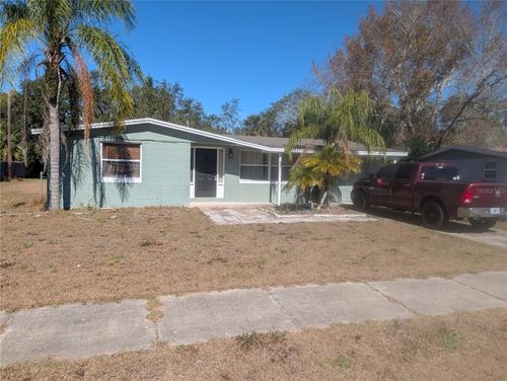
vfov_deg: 56.9
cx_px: 254
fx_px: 352
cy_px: 190
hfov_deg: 71.5
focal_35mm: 24
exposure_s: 1/9901
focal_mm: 6.9
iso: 21
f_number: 1.68
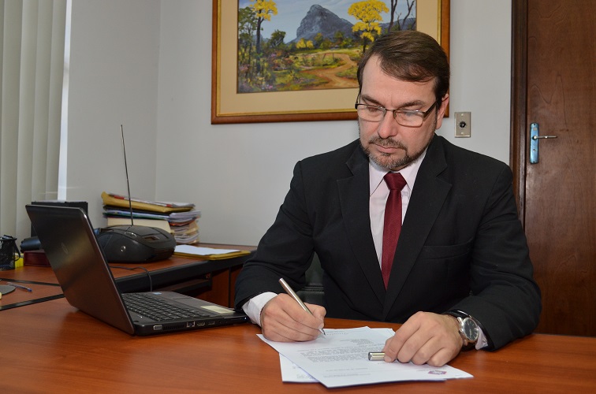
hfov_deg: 53.2
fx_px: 595
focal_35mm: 36
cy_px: 197
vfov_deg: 36.7
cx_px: 298
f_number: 5
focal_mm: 24
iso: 800
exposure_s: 1/100
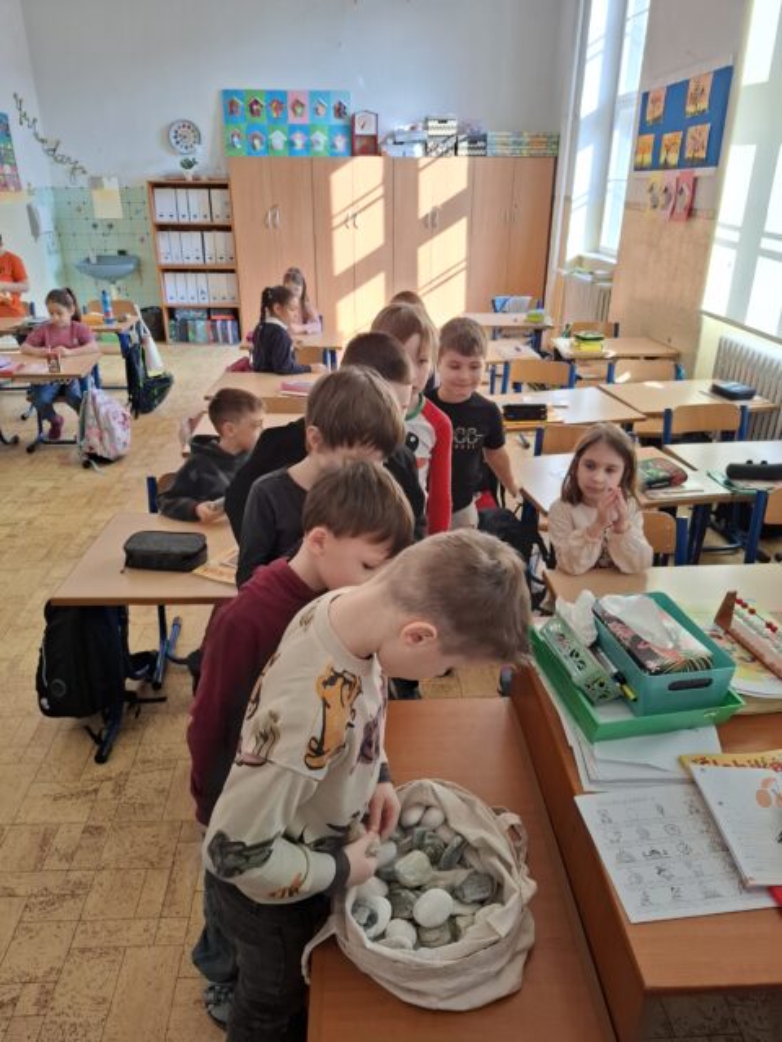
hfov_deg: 58.9
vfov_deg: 73.9
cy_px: 521
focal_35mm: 23
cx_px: 391
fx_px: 693
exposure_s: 1/100
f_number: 1.8
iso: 160
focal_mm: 5.54
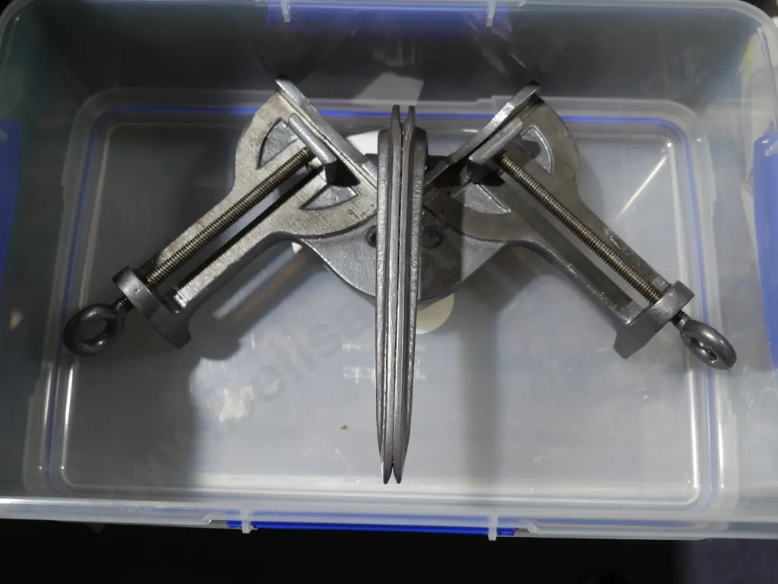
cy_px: 292
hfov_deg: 51.3
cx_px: 389
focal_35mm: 36
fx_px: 809
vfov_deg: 39.7
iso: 320
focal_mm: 18
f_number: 4
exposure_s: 1/60
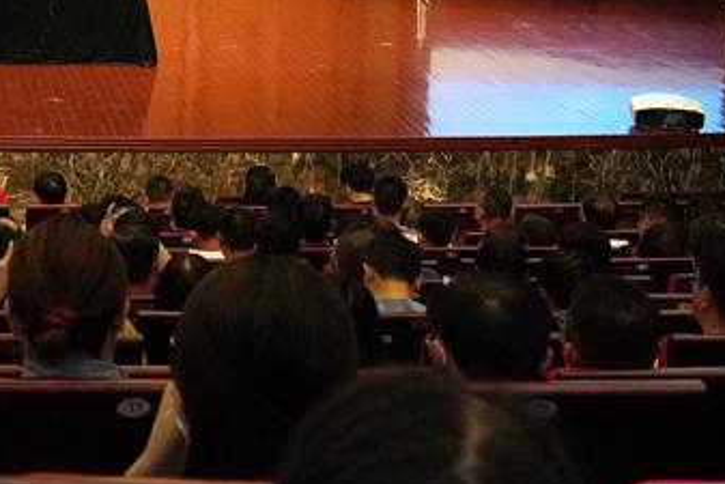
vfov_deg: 15.1
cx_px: -47
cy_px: -25
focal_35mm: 89
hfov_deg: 21.8
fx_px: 1793
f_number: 5.6
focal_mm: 30
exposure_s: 1/200
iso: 8000
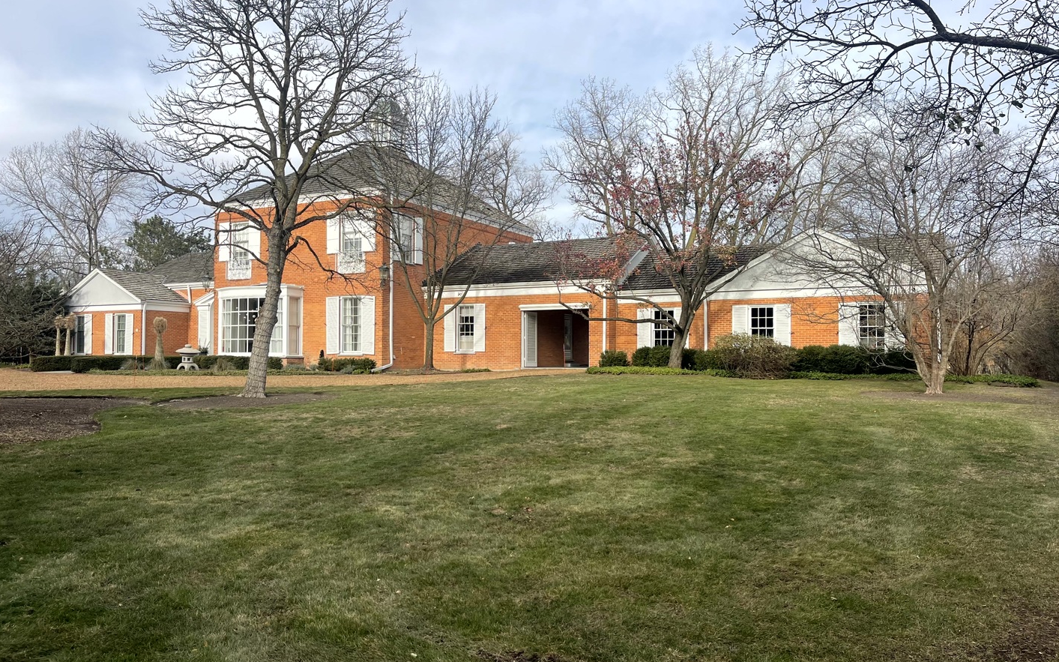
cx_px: 537
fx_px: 779
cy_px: 332
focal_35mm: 27
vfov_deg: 46.0
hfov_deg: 68.4
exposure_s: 1/2083
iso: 32
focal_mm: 5.1
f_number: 1.6
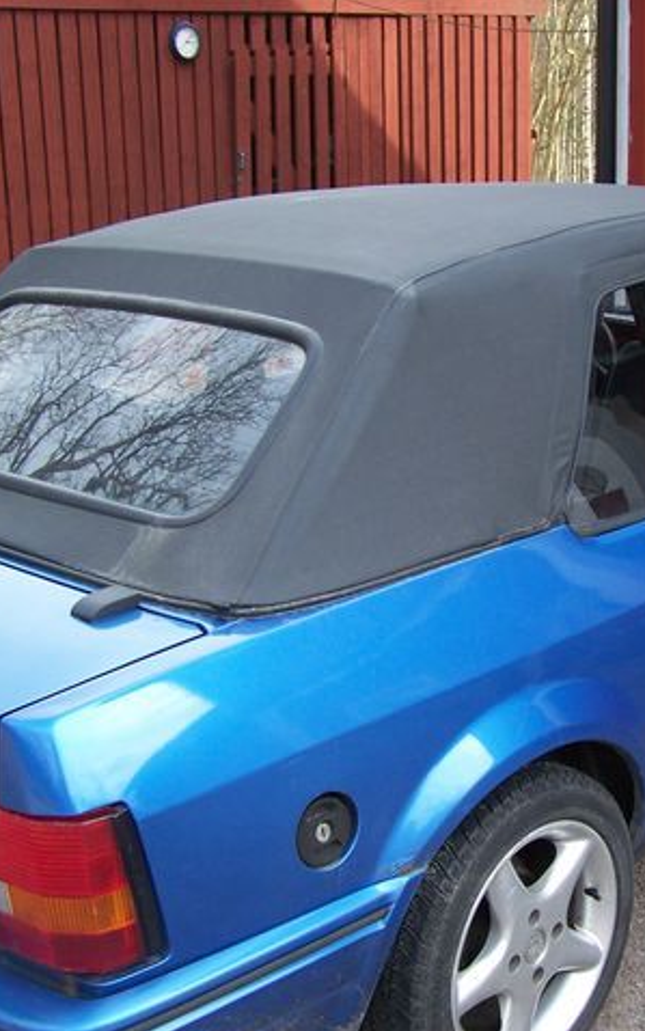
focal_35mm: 54
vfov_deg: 37.5
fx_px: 1518
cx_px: 496
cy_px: 517
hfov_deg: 23.7
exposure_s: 1/250
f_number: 2.8
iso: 80
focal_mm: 6.3
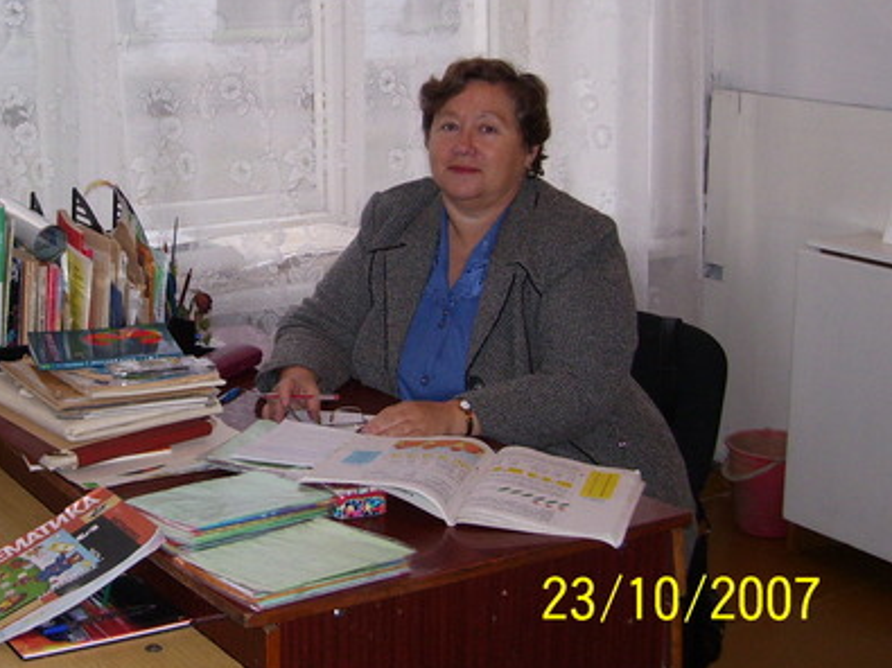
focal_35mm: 60
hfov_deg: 31.3
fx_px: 1546
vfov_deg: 24.2
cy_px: 190
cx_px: 172
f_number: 2.7
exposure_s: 1/60
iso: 125
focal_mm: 6
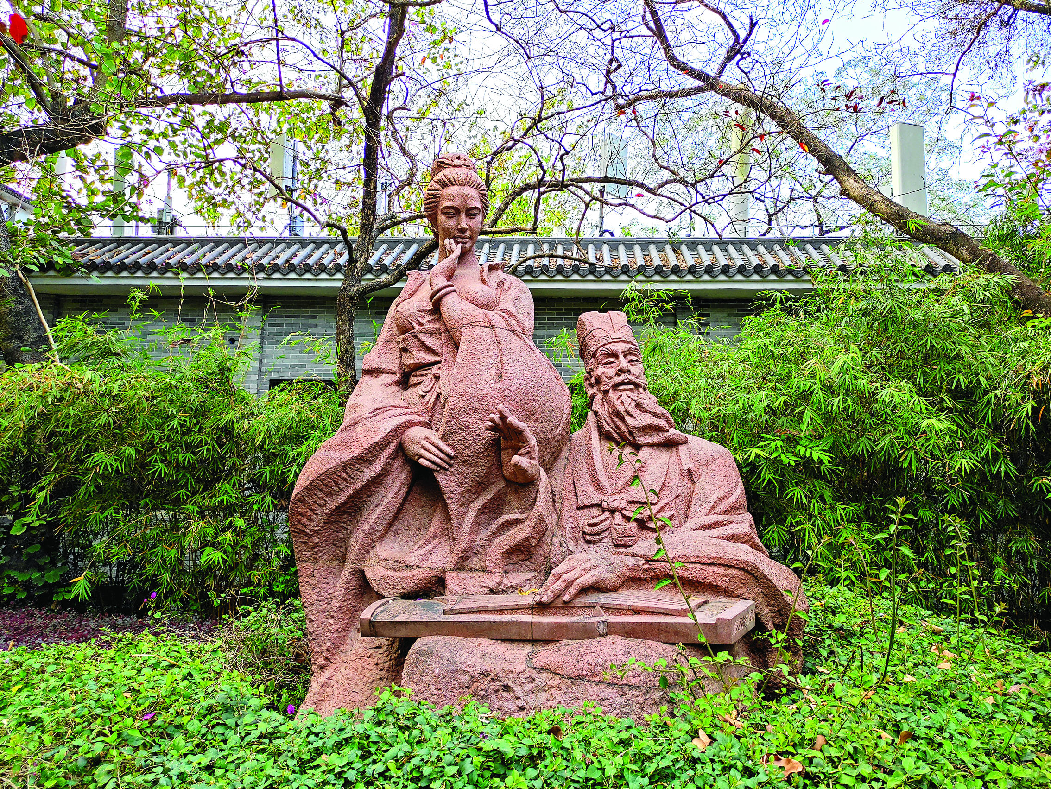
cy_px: 394
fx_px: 759
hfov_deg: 69.4
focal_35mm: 25
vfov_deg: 54.9
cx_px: 526
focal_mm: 5.43
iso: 96
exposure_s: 1/100
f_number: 1.89
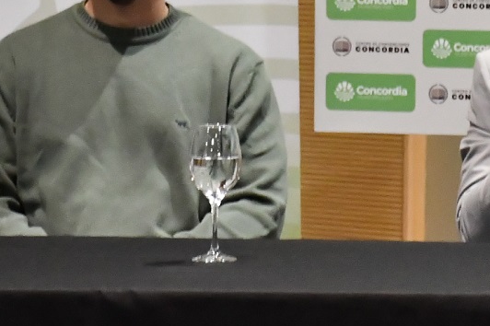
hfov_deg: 8.1
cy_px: 2
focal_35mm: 252
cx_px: 626
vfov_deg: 5.4
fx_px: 3428
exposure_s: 1/100
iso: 3200
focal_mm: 45
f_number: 4.5
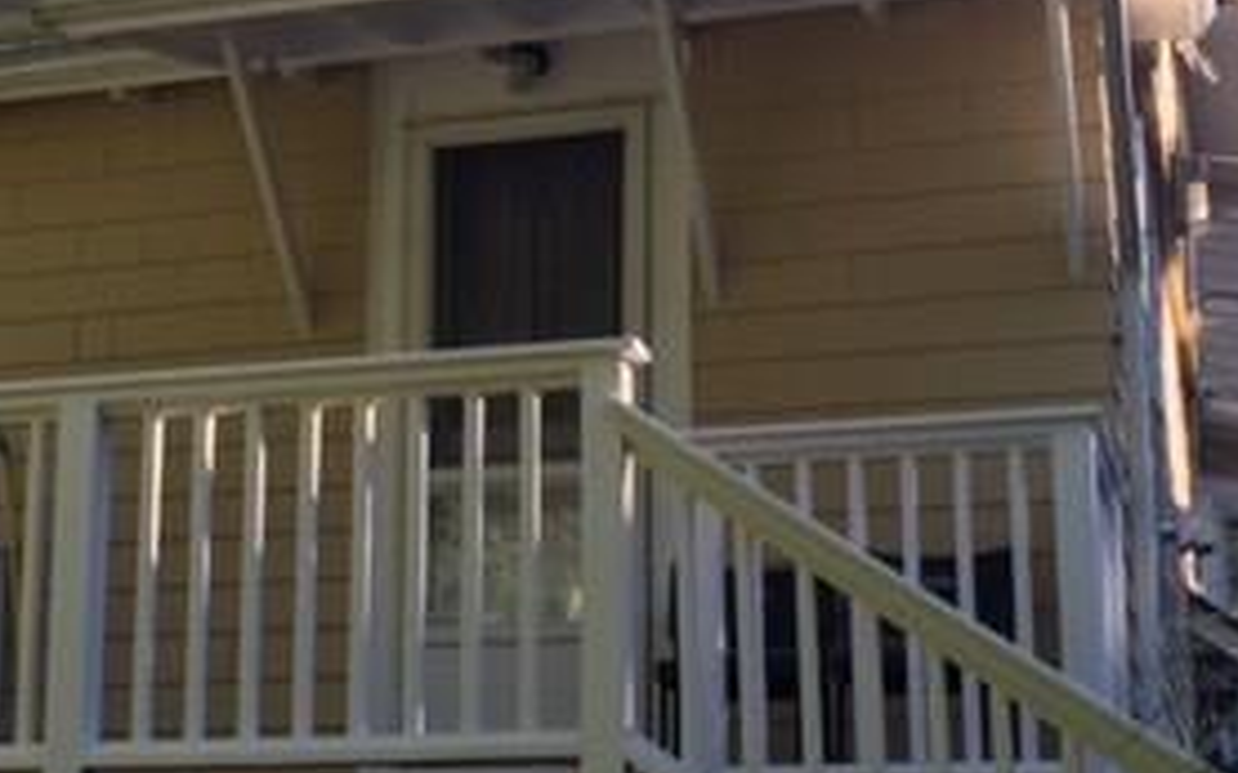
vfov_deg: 18.3
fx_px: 2395
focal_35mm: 71
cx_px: 496
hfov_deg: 28.9
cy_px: 469
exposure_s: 1/430
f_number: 2.2
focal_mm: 4.15
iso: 32
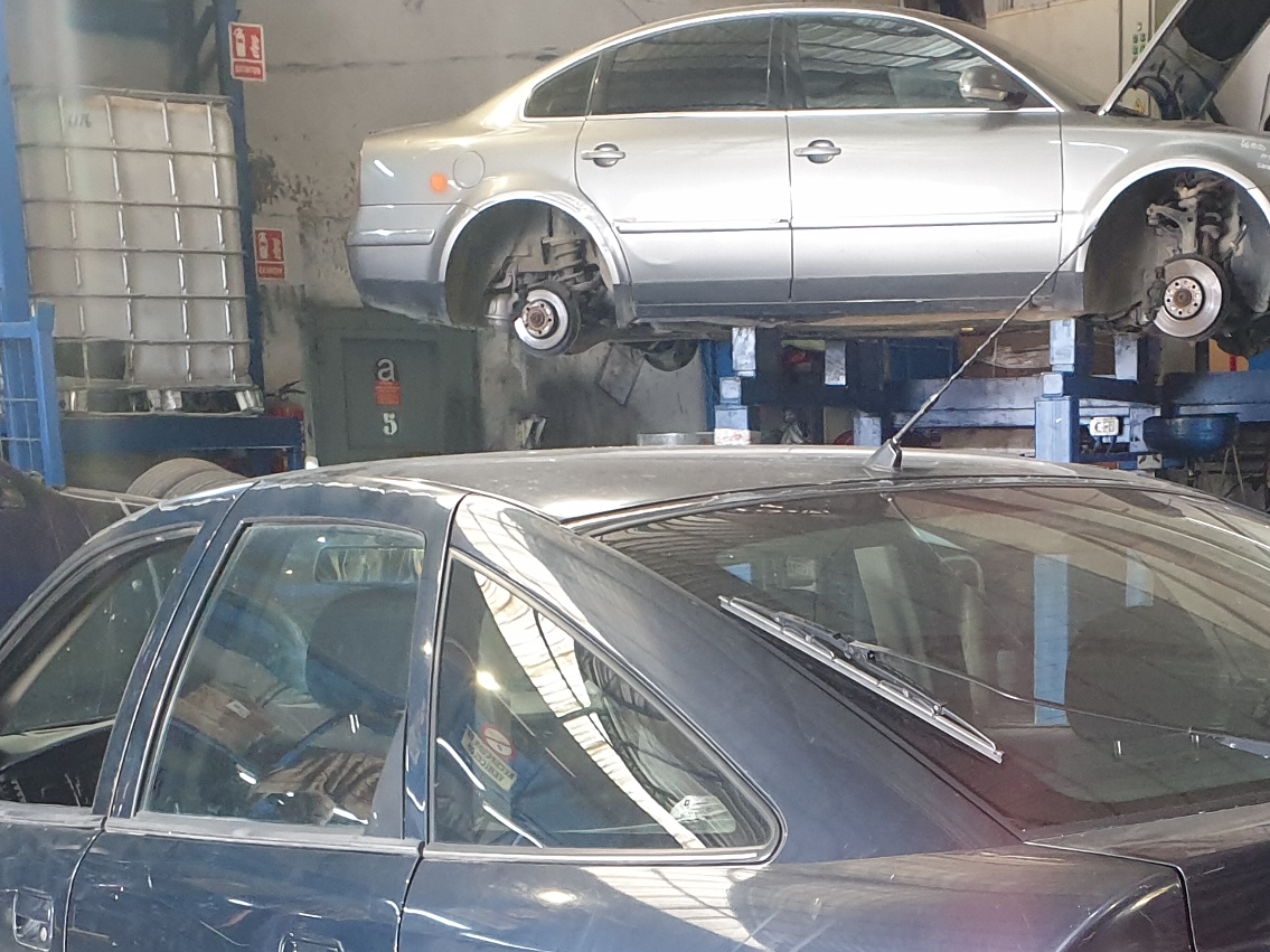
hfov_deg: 29.0
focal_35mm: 66
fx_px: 2421
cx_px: 918
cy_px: 983
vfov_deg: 21.4
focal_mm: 4.3
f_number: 2.4
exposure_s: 1/50
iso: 250
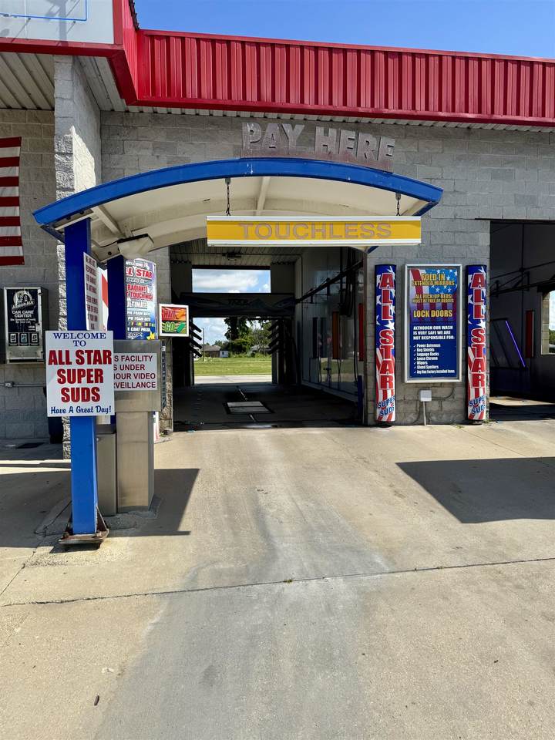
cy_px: 370
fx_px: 513
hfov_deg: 56.8
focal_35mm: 24
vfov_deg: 71.6
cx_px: 278
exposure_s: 1/4608
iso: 80
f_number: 1.78
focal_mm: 6.76
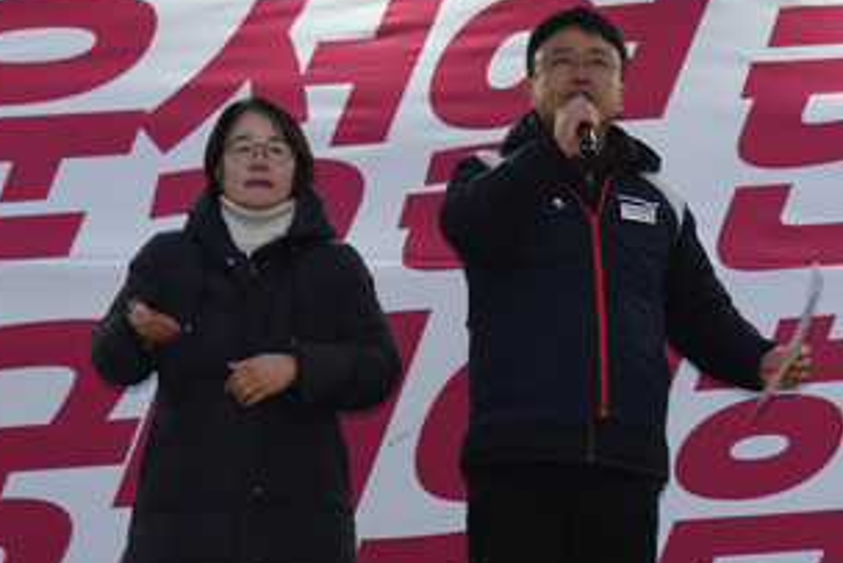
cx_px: 613
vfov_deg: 6.2
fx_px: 5177
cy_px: 336
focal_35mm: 221
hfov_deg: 9.3
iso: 800
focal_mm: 112
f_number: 5.6
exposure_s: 1/125
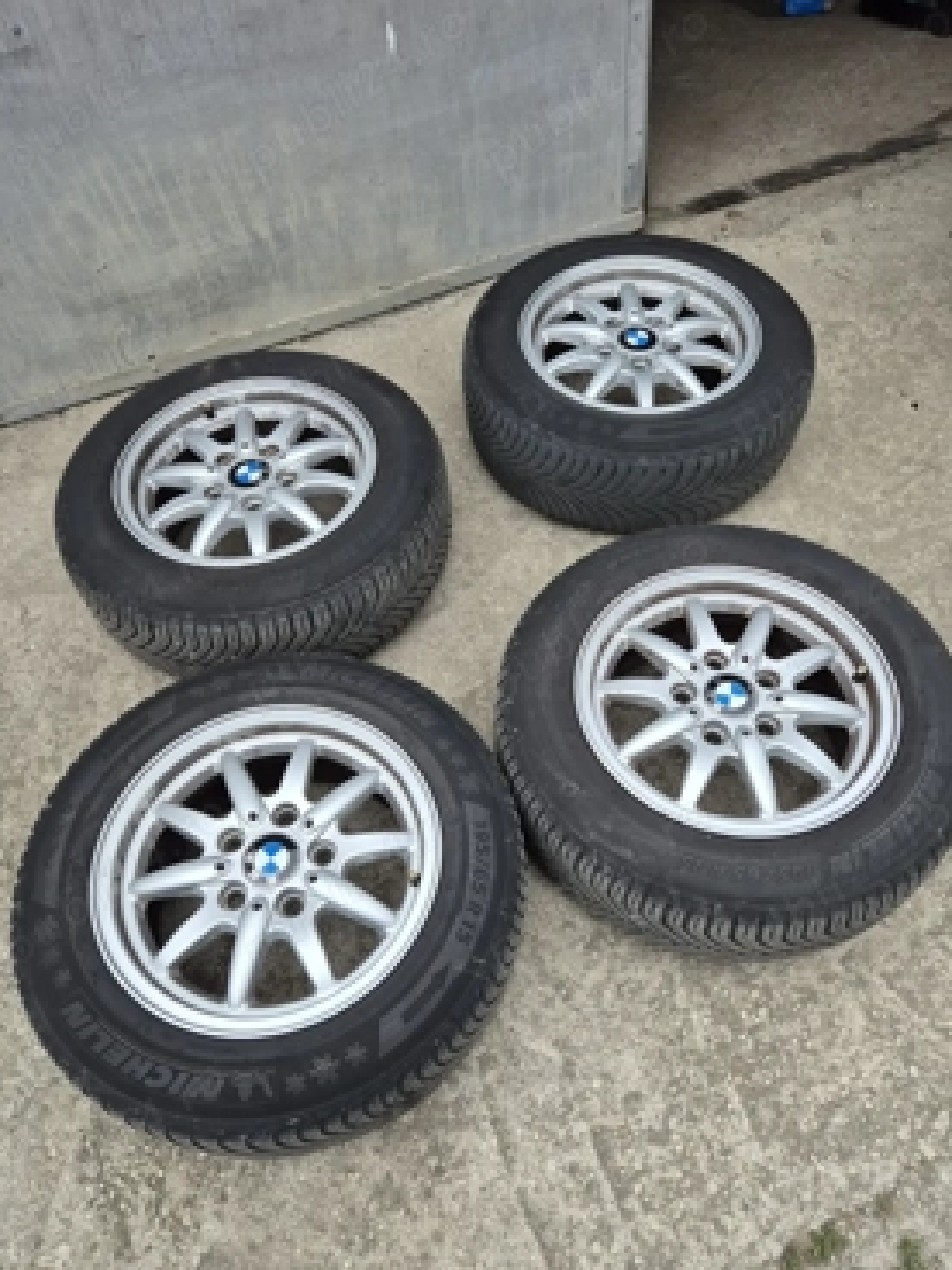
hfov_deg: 54.9
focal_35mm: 25
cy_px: 676
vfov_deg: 69.3
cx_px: 476
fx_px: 917
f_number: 1.8
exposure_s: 1/202
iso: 25
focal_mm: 5.4
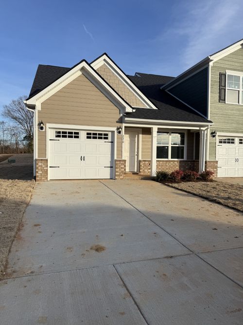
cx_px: 122
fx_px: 225
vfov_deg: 71.6
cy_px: 162
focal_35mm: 24
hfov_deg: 56.8
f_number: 1.78
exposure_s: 1/2907
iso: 80
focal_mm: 6.76
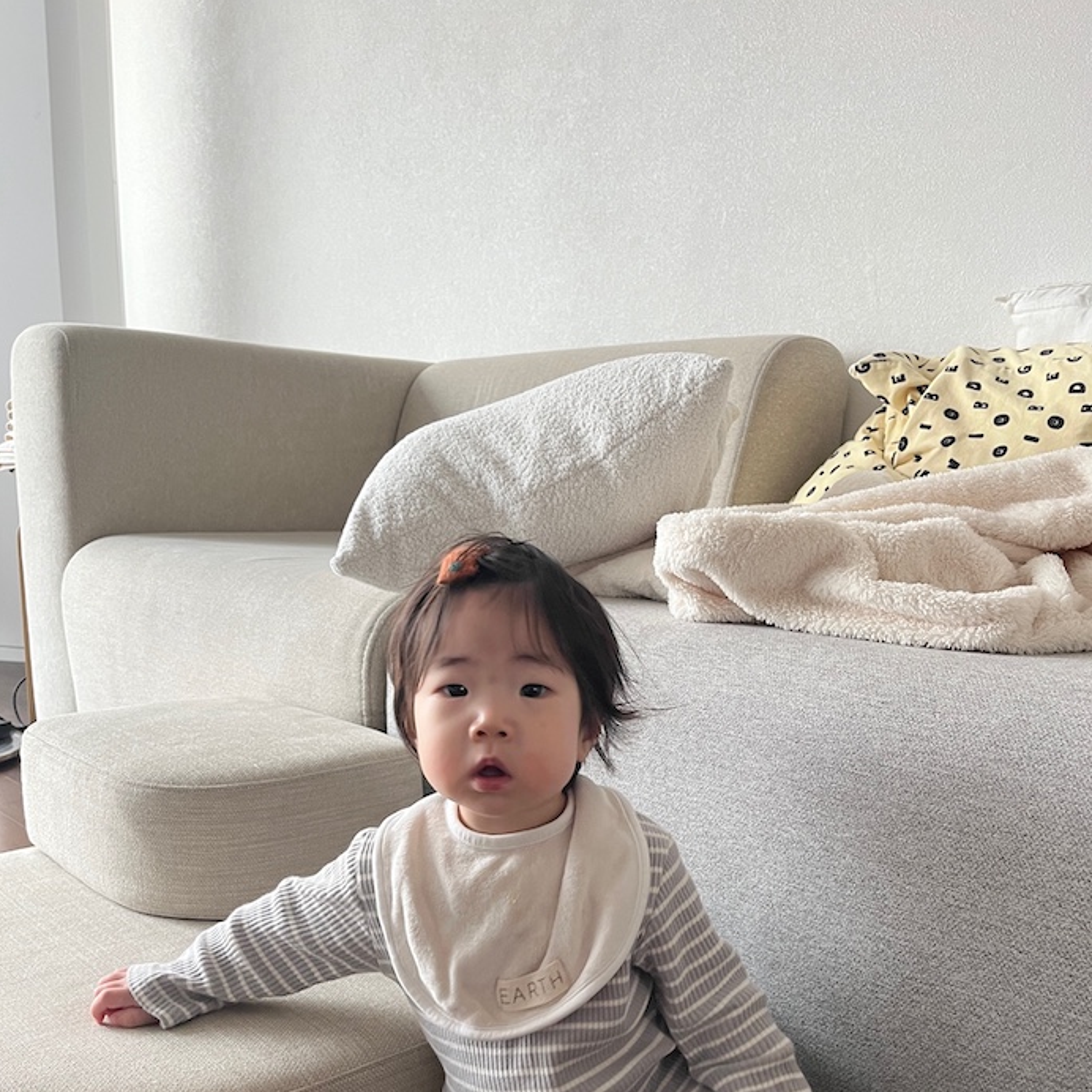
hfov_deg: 52.5
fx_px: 1106
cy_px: 733
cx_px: 543
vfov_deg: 51.5
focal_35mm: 31
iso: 100
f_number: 1.6
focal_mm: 5.1
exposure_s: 1/60
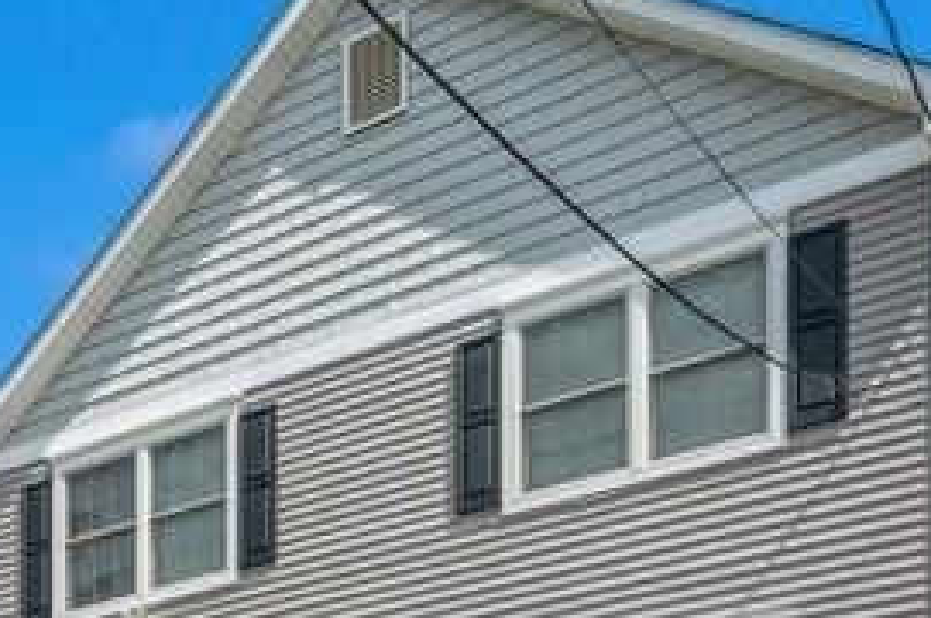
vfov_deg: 20.0
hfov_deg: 29.9
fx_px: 1627
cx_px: 17
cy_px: 769
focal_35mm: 63
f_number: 11
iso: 200
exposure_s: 1/160
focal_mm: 19
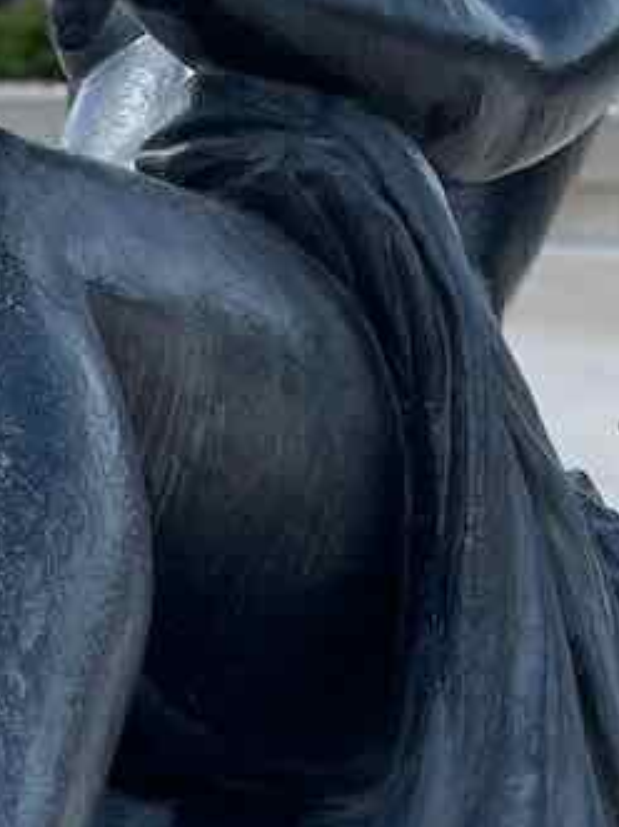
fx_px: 2815
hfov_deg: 11.8
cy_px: 130
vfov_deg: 16.5
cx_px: -408
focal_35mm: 118
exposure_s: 1/5618
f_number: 1.6
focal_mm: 5.1
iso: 50
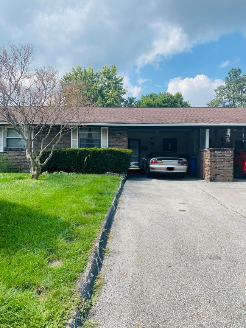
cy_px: 164
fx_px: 246
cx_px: 123
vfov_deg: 67.3
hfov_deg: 53.1
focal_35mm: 26
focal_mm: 4.25
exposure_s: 1/2222
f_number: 1.8
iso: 32
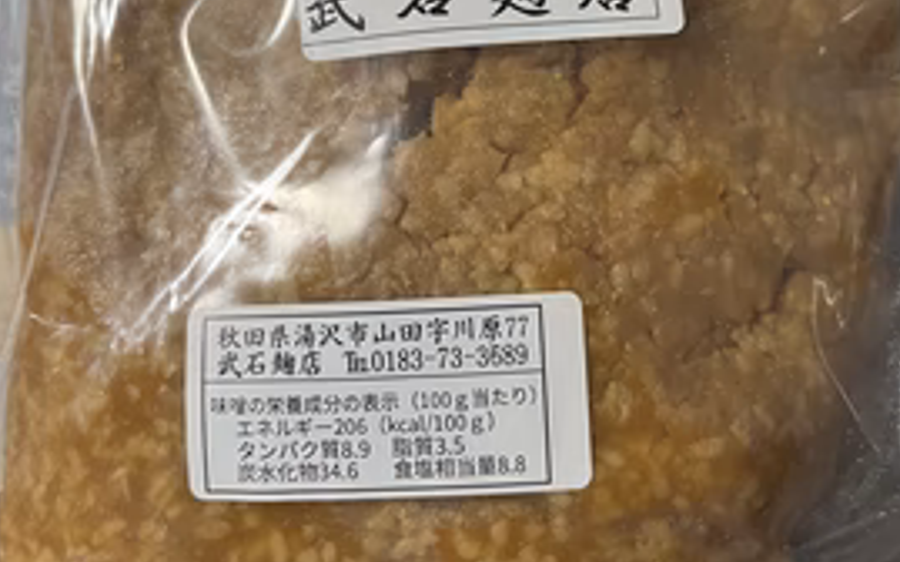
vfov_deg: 30.4
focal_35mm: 41
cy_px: 100
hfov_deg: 48.2
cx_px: 455
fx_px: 1005
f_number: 1.6
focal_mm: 5.1
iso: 250
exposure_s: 1/50
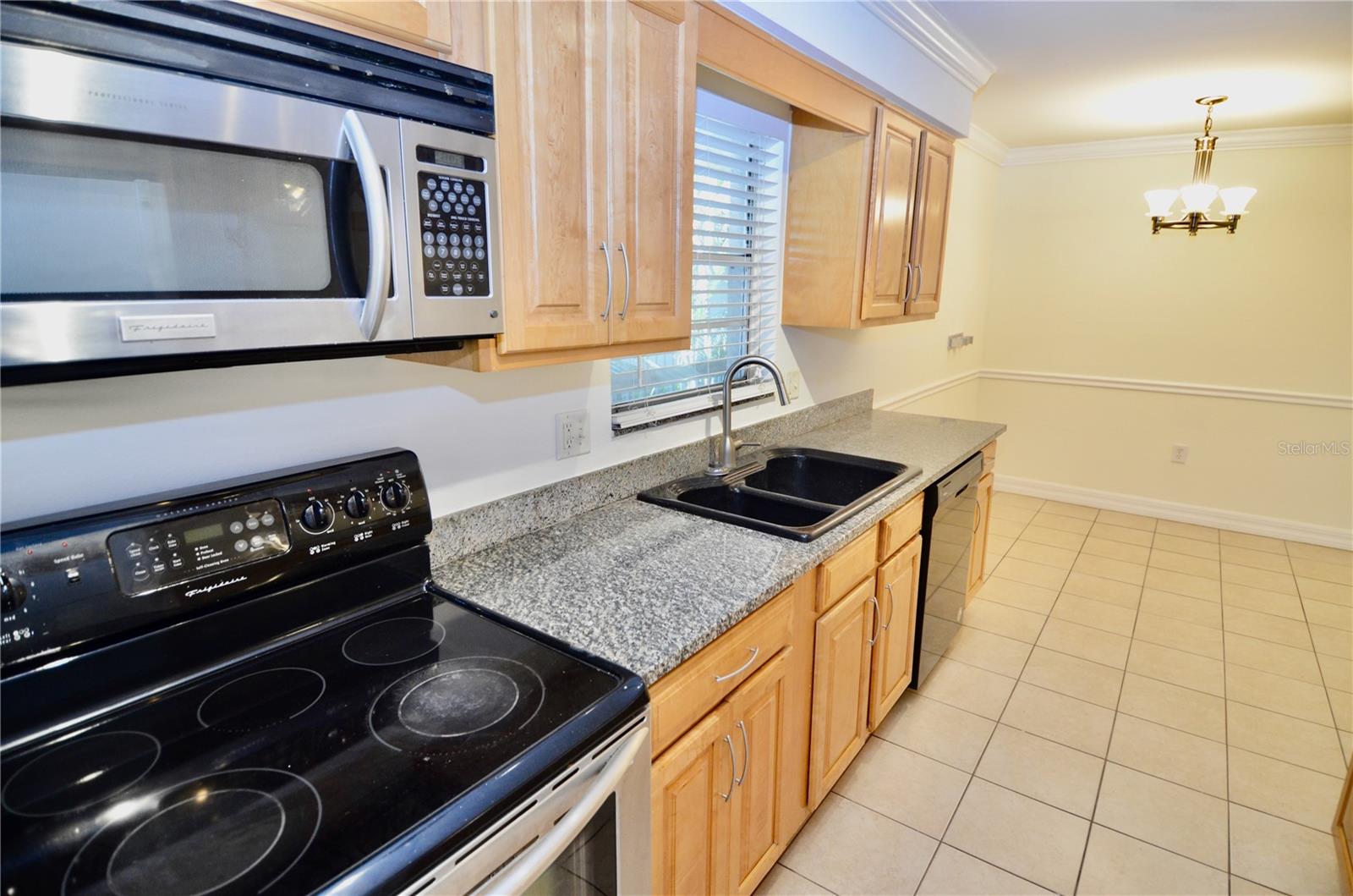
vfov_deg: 67.1
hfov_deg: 90.1
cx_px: 676
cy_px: 448
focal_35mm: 18
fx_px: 675
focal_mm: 12
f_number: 4
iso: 560
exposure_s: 1/60
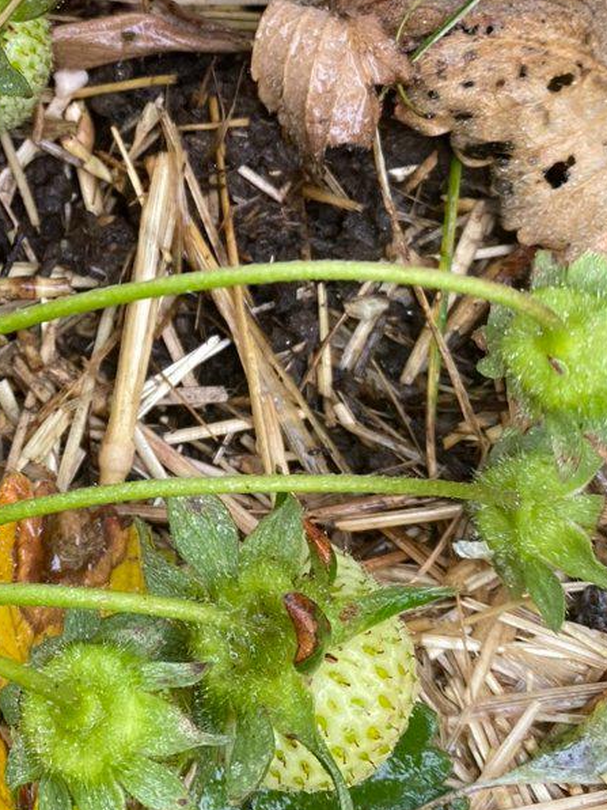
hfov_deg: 21.1
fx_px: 1566
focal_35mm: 67
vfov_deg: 28.8
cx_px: -18
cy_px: 261
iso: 80
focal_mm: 4.25
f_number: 1.8
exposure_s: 1/122
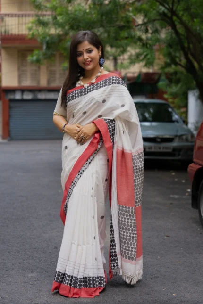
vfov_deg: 31.4
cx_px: 102
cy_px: 152
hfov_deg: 21.2
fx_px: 541
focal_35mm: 64
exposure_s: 1/400
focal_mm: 64
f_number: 2.8
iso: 500
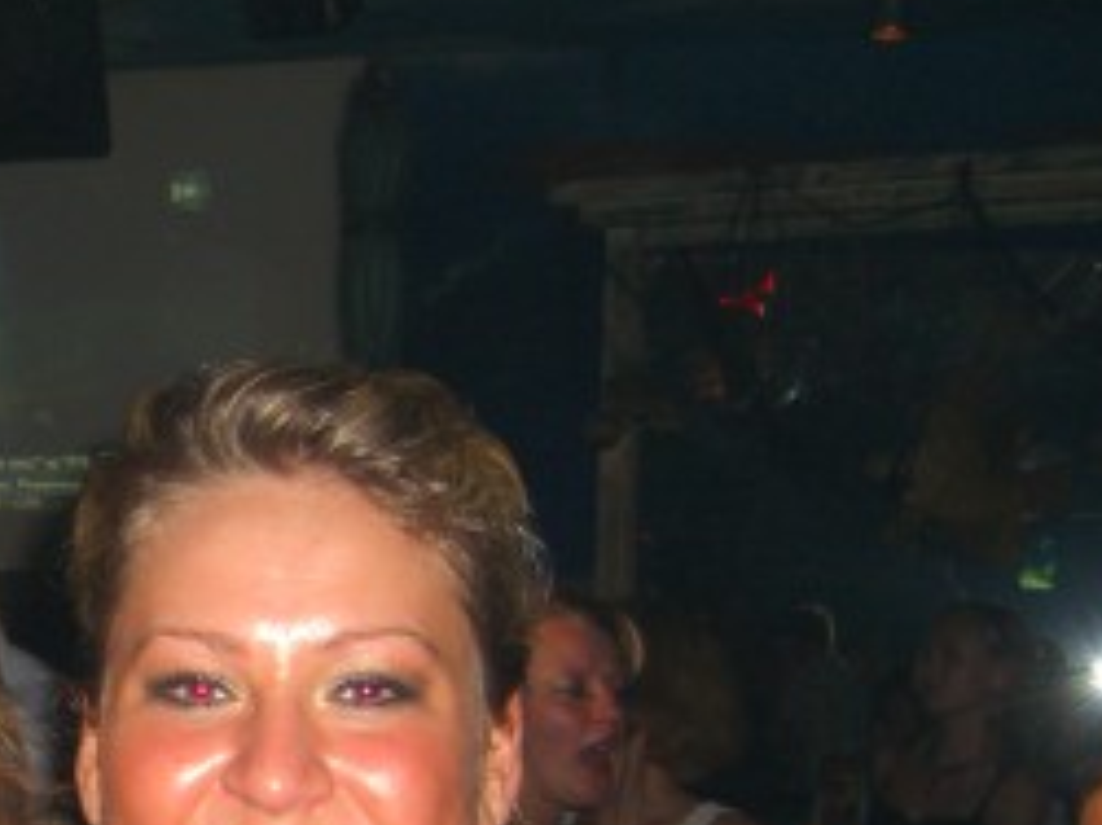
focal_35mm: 91
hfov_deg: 20.4
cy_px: 970
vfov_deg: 15.7
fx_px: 2896
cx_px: -140
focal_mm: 7.9
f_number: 2.8
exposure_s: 1/60
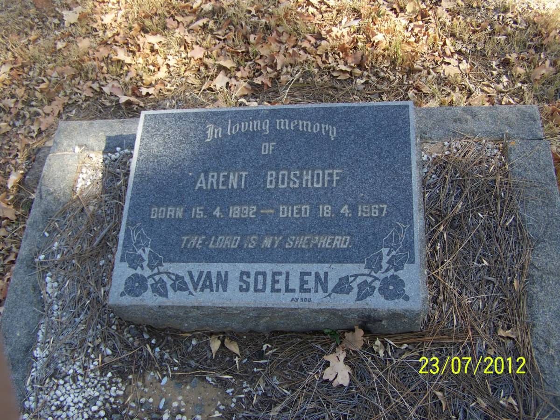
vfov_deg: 37.7
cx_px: 280
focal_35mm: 38
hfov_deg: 49.0
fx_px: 615
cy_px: 210
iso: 64
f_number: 2.8
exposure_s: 1/80
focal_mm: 6.3
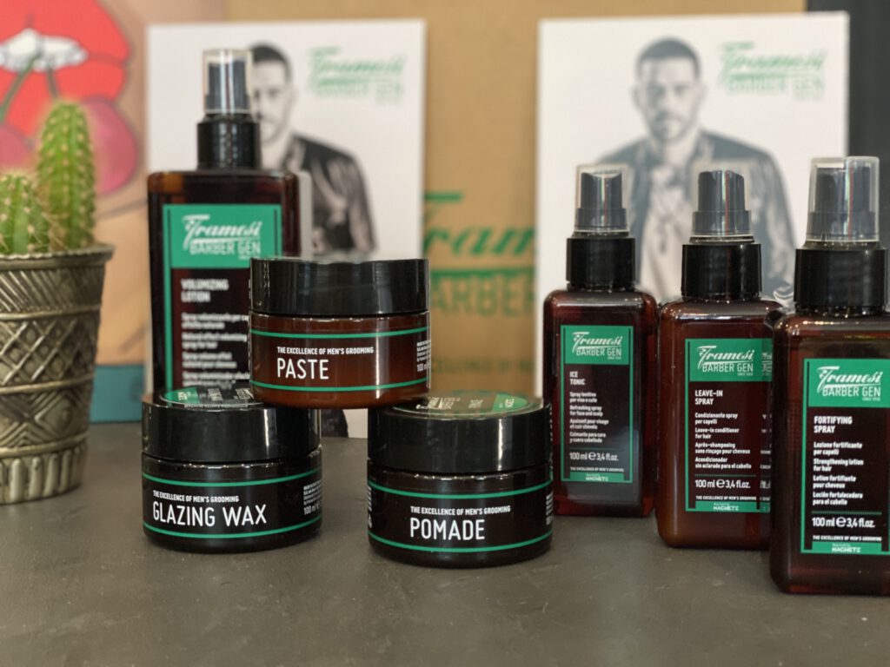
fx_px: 1337
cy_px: 334
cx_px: 445
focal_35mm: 52
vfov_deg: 28.0
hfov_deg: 36.8
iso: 250
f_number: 2
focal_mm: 6
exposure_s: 1/61
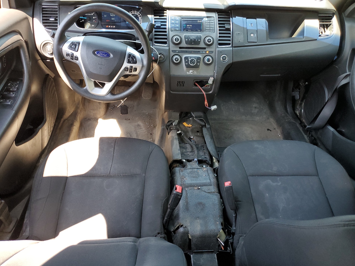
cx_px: 175
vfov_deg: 51.4
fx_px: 277
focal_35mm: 27
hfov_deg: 65.3
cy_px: 130
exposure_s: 1/120
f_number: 1.5
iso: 76
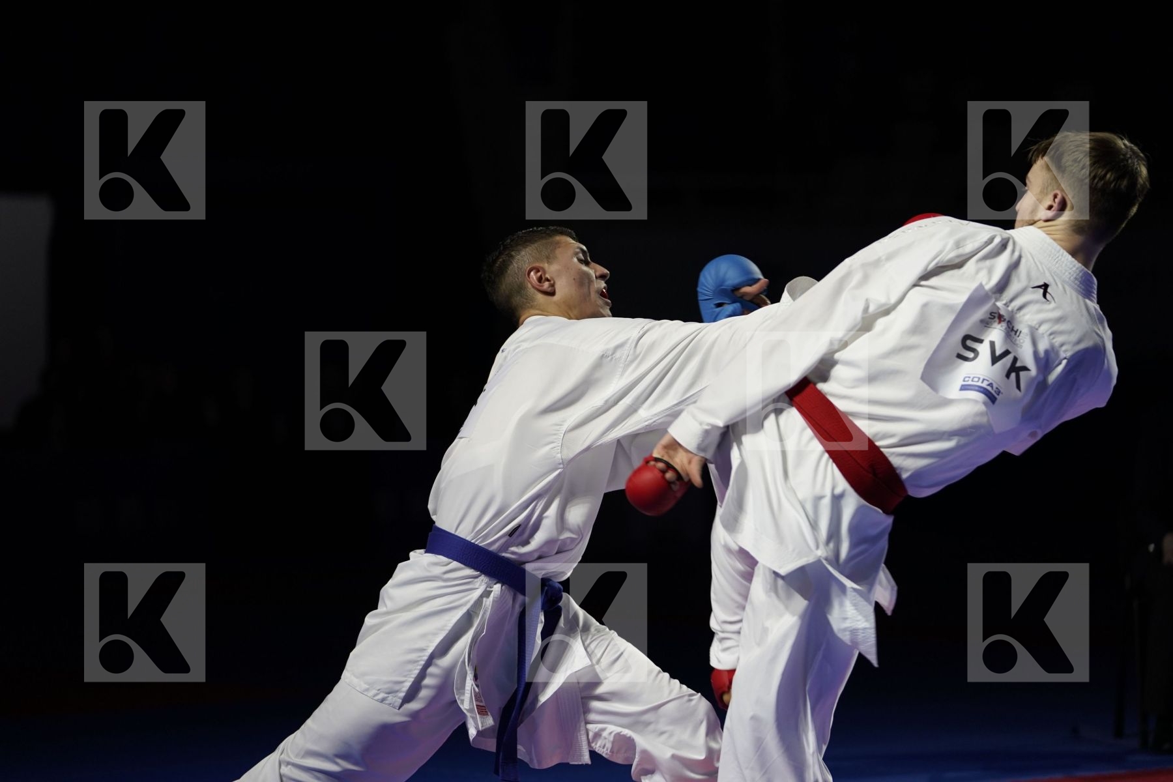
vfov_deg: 10.5
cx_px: 586
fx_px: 4268
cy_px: 391
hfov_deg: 15.6
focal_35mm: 131
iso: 1000
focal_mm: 131
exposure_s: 1/1000
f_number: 2.8
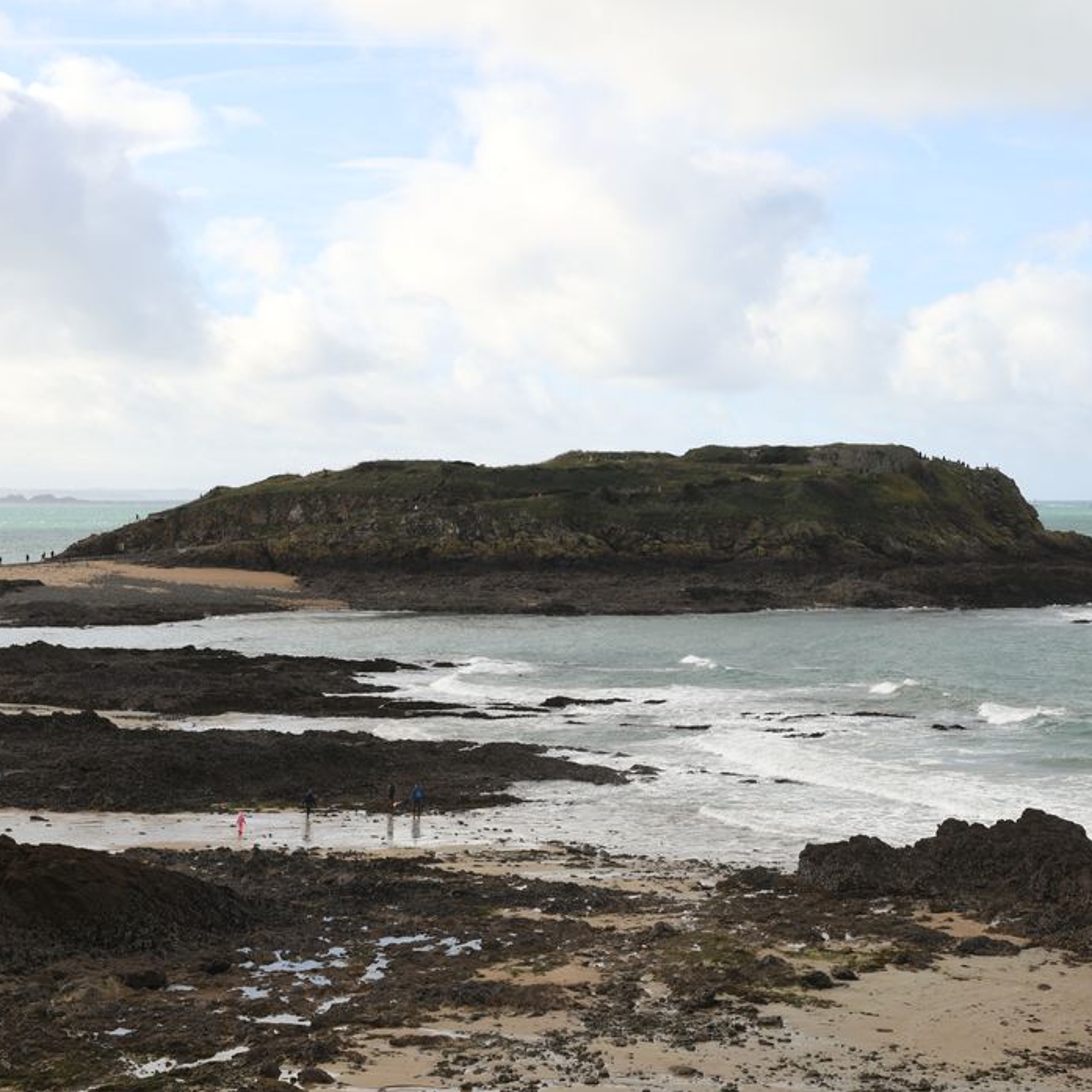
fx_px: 2284
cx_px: 686
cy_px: 545
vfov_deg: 26.9
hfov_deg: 26.8
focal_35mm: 64
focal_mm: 50
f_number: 7.1
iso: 64
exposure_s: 1/320
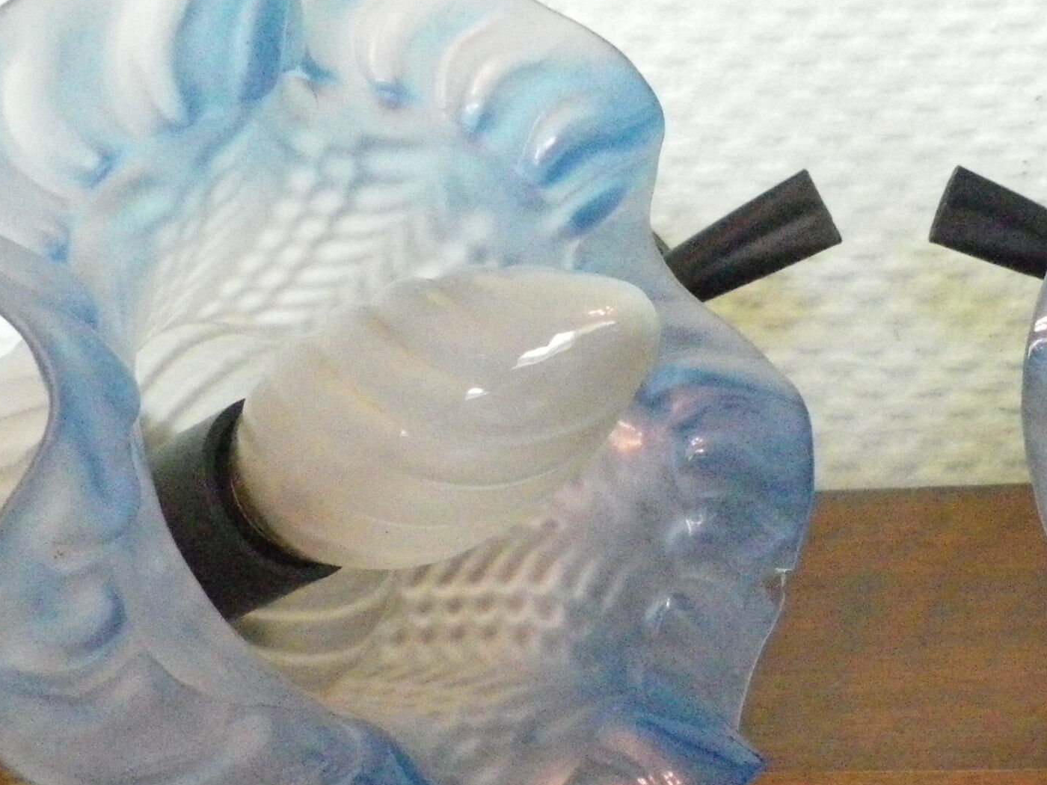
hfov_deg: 24.1
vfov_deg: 18.3
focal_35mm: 80
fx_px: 2420
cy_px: 572
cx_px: 833
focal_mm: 4.9
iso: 800
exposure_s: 1/60
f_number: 2.6
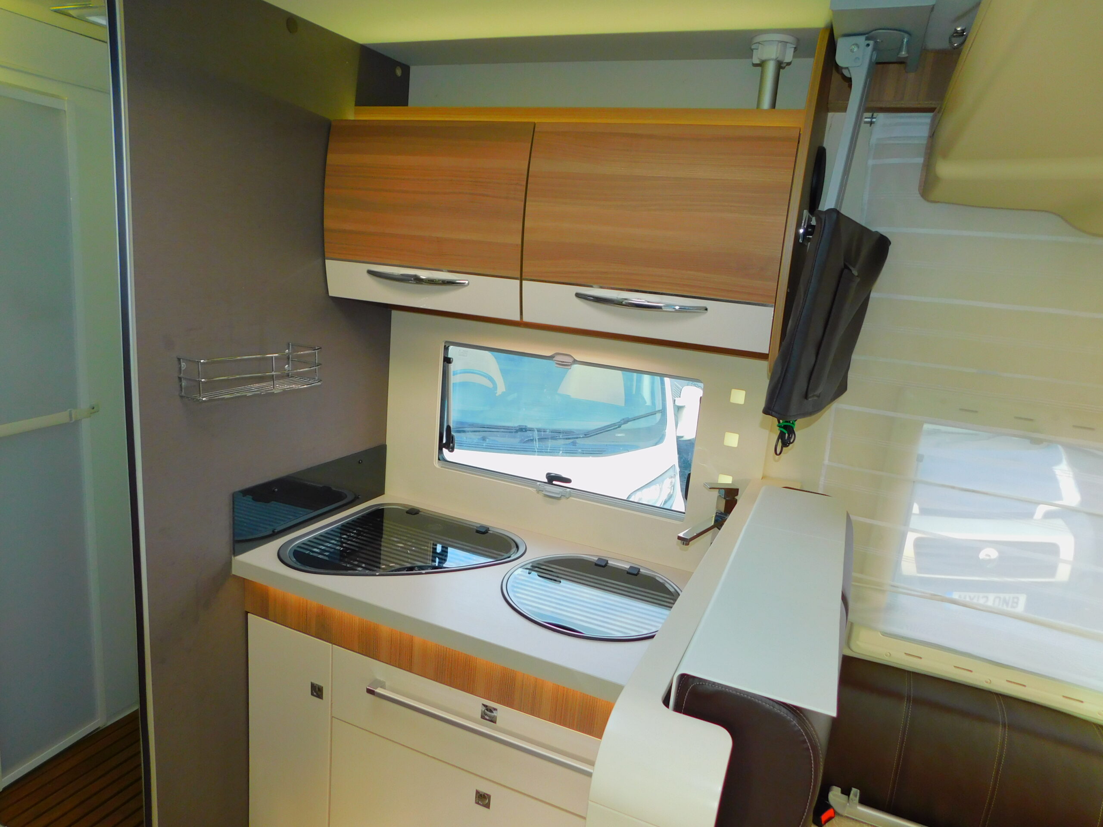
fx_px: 733
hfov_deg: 73.9
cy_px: 414
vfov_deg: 58.9
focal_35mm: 23
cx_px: 552
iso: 125
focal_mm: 4
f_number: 3
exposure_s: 1/40
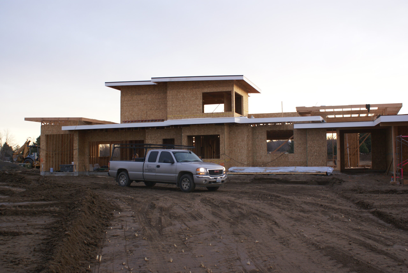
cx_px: 204
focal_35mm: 39
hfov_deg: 49.5
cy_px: 136
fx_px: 443
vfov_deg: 34.3
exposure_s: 1/40
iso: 100
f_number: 4.5
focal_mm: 26
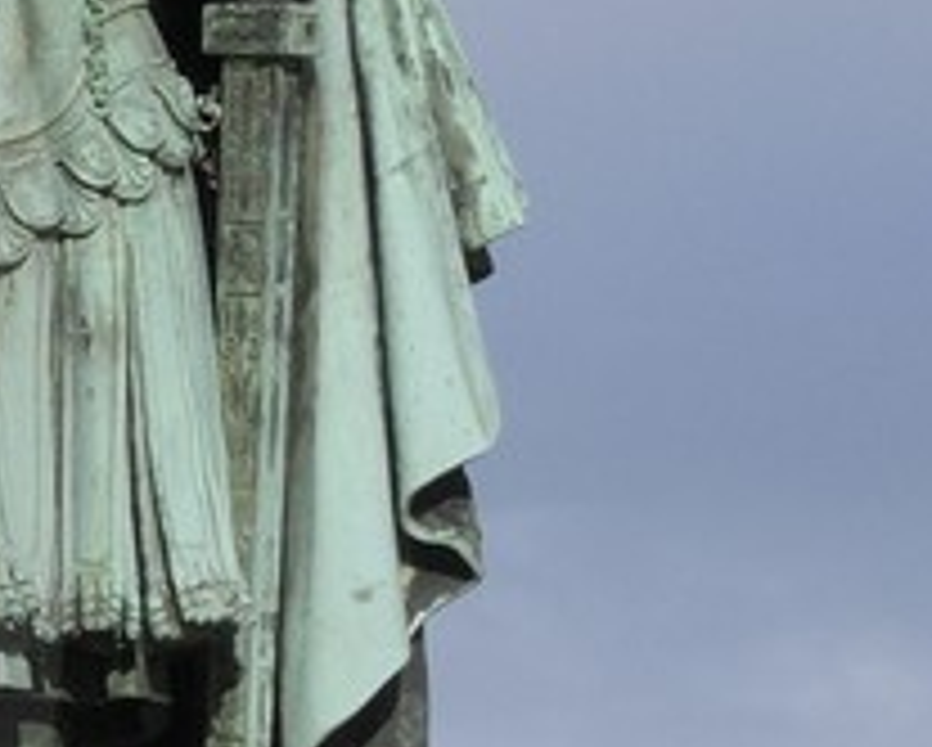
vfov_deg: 3.8
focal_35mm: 412
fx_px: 11375
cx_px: -1783
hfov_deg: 4.5
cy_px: 472
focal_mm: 38
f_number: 12
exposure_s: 1/160
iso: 100
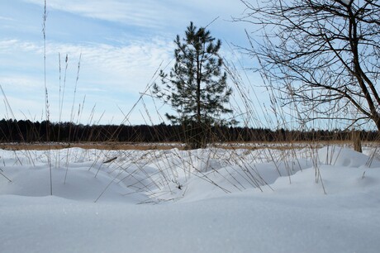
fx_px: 380
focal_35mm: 36
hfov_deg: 53.2
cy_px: 126
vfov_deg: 36.8
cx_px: 190
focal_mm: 24
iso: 400
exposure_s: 1/500
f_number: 14
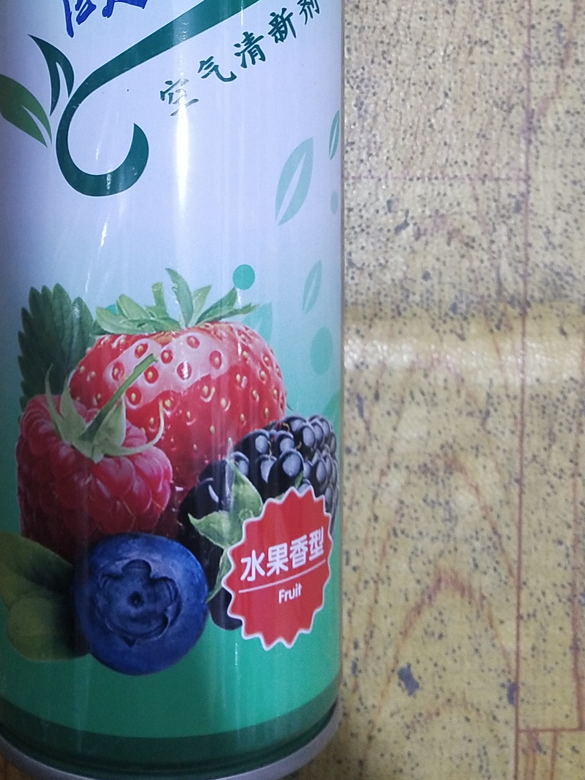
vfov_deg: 29.1
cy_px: 33
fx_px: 1420
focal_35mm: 63
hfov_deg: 23.2
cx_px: 212
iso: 404
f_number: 1.8
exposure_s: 1/50
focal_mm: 3.95
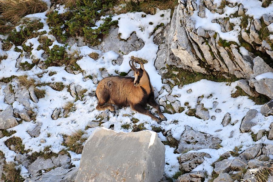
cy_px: 91
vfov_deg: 2.7
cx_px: 136
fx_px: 3789
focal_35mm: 500
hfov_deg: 4.1
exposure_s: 1/200
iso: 320
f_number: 6.3
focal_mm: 500
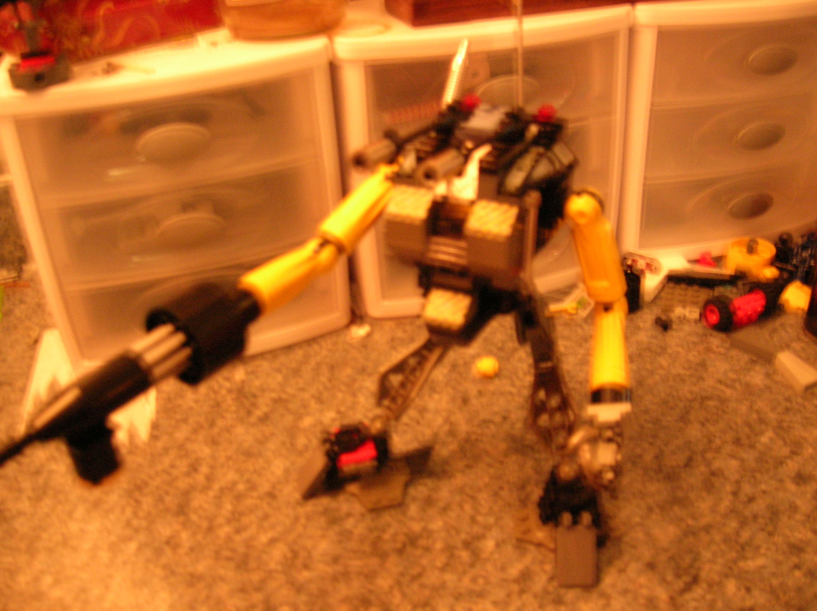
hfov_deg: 54.0
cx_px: 408
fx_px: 802
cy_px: 306
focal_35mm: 34
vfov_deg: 41.7
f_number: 2.9
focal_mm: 5.7
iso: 175
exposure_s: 1/4
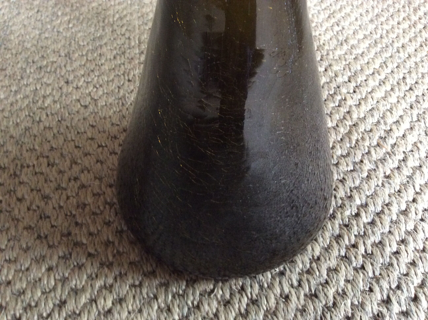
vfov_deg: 44.1
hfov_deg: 56.9
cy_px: 160
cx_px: 214
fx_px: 395
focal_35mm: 32
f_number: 2.4
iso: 320
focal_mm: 3.3
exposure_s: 1/17
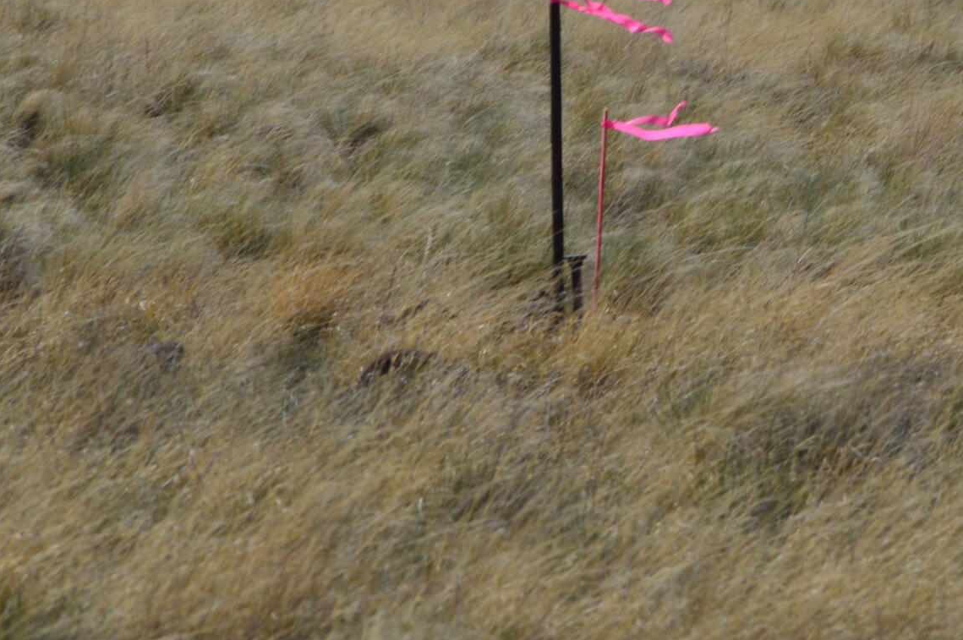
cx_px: 1088
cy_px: 105
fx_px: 21111
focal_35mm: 790
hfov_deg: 2.6
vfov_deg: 1.7
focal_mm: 200
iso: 220
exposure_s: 1/500
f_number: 11
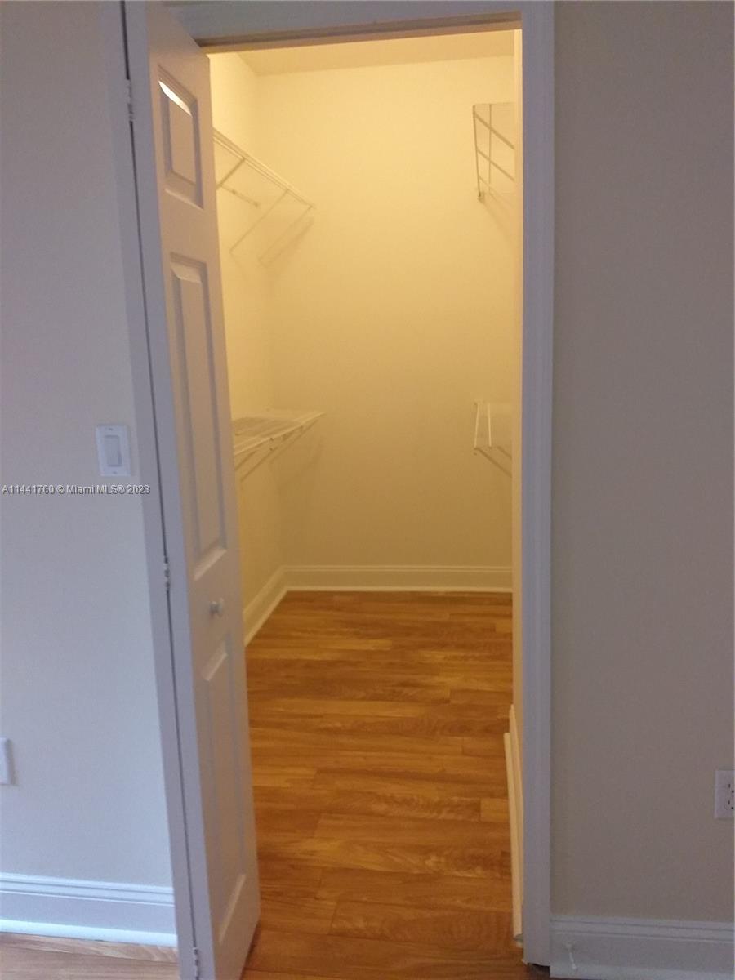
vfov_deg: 67.3
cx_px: 368
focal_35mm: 26
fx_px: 736
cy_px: 490
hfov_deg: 53.1
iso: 250
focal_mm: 3.6
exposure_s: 1/33
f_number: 1.9
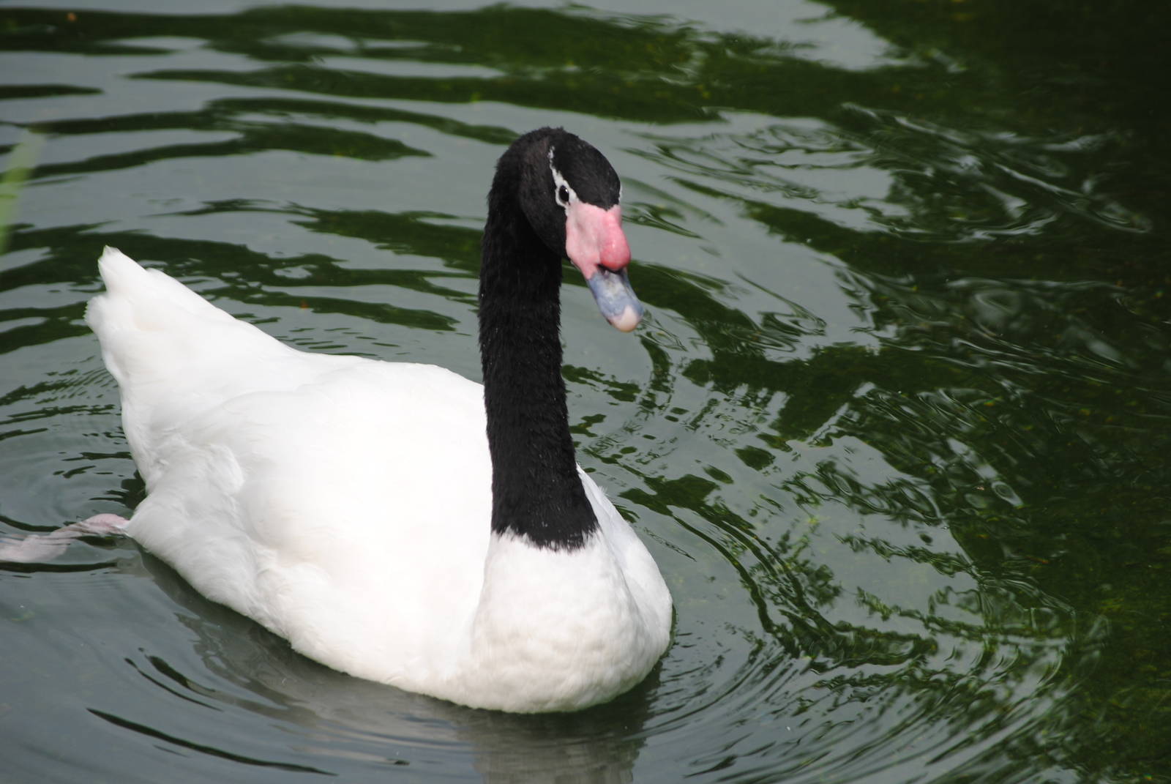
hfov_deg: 8.3
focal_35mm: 248
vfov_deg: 5.6
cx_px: 586
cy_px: 392
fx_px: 8060
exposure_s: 1/200
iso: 100
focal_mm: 165
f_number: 8
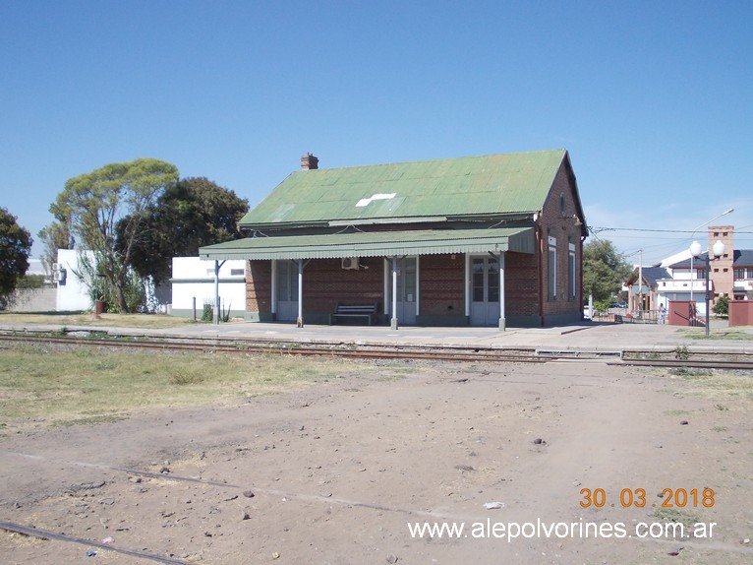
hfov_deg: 49.0
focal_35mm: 38
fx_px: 826
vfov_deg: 37.7
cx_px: 376
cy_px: 282
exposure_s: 1/250
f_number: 6.2
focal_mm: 5.3
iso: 80
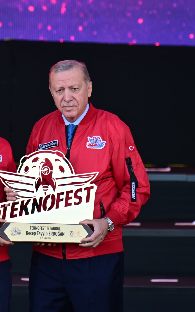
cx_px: 37
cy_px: 156
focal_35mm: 919
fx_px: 7814
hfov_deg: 1.4
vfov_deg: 2.3
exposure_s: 1/160
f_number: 6.3
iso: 320
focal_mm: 400
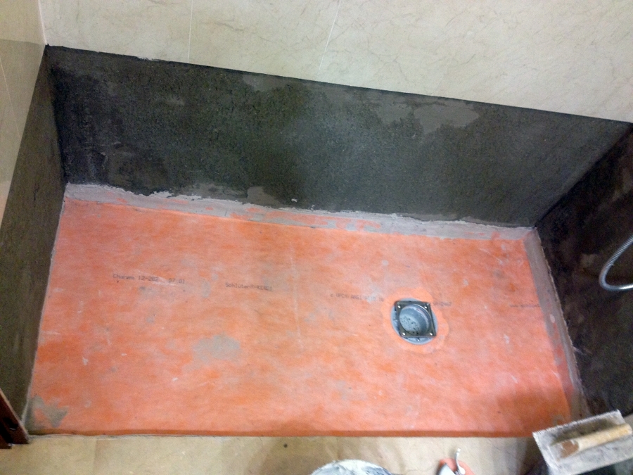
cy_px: 238
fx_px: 640
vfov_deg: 40.7
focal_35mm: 35
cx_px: 316
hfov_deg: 52.6
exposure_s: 1/20
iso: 200
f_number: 2.4
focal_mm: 4.28
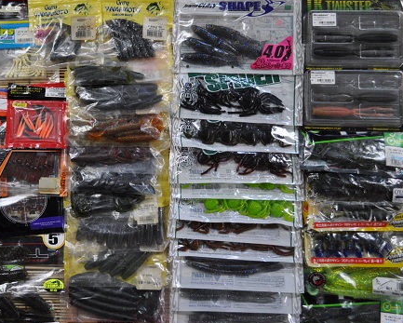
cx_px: 124
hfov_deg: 39.7
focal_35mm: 46
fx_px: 549
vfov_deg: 32.8
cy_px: 163
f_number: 4
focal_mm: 22
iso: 640
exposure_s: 1/60
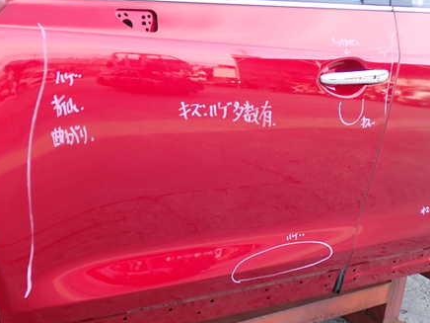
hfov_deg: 42.9
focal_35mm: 44
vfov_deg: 32.9
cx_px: 190
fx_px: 547
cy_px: 166
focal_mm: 5.79
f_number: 2.4
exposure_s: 1/80
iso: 100
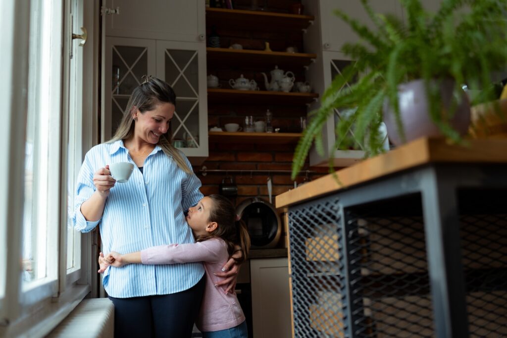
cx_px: 254
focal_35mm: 35
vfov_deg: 37.8
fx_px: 493
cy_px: 169
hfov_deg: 54.4
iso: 320
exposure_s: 1/1000
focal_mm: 35
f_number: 2
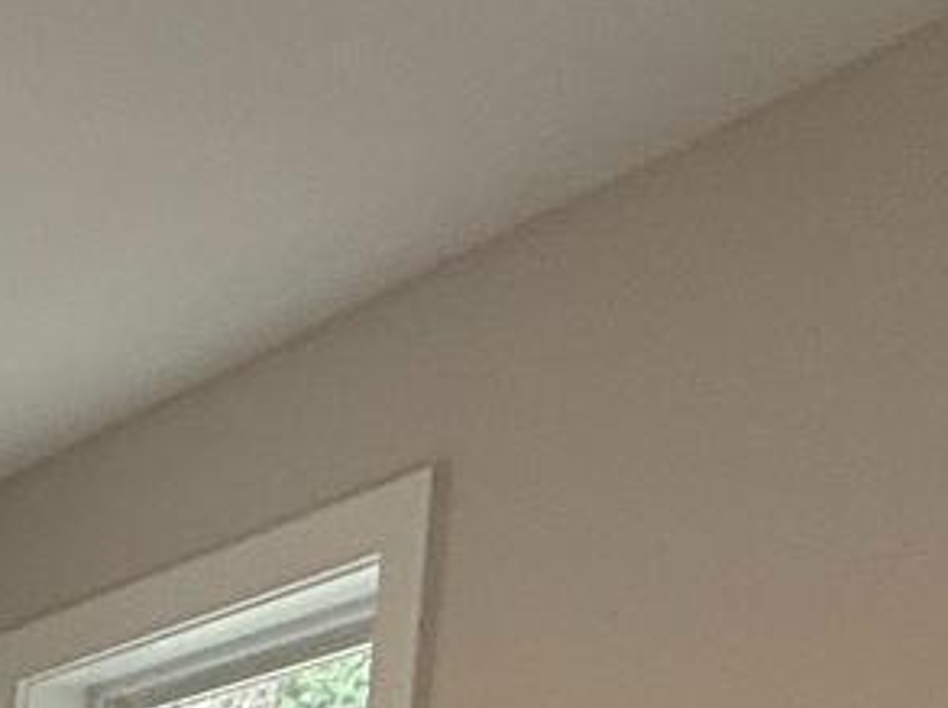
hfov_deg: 15.4
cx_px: -1039
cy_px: 1620
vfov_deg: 12.4
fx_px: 2681
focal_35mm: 98
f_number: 2.2
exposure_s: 1/120
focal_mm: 2.22
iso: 64
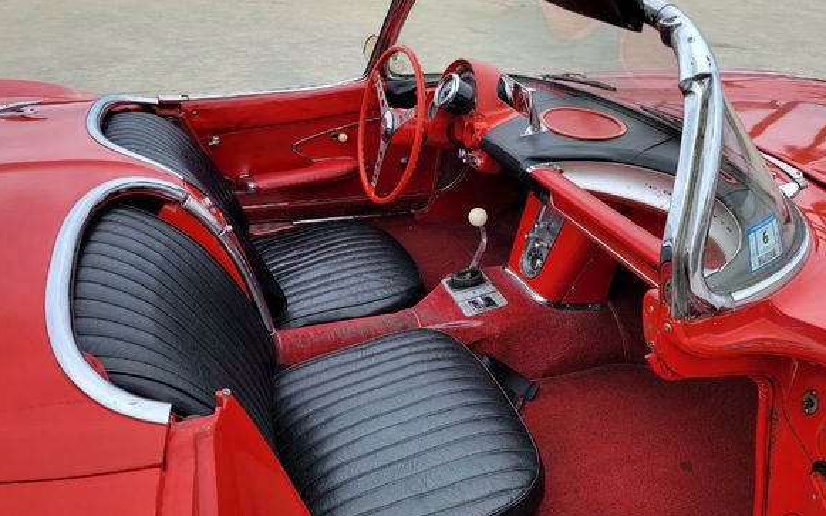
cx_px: 405
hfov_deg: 66.5
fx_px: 630
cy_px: 226
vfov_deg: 44.4
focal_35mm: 28
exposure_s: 1/302
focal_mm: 6.7
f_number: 1.8
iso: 16
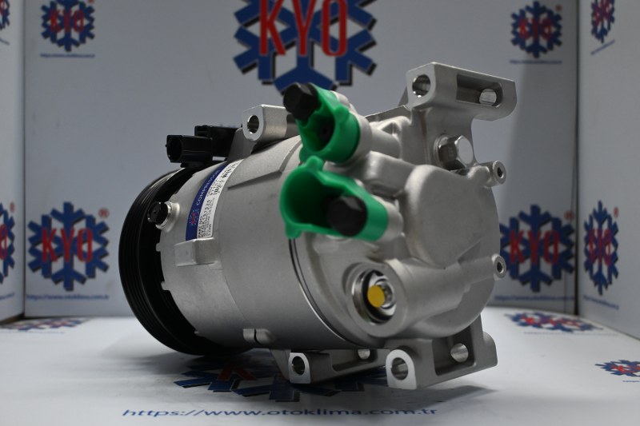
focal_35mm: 38
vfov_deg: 35.5
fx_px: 666
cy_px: 213
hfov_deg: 51.3
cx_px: 320
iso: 900
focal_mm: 25
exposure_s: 1/125
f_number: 4.2
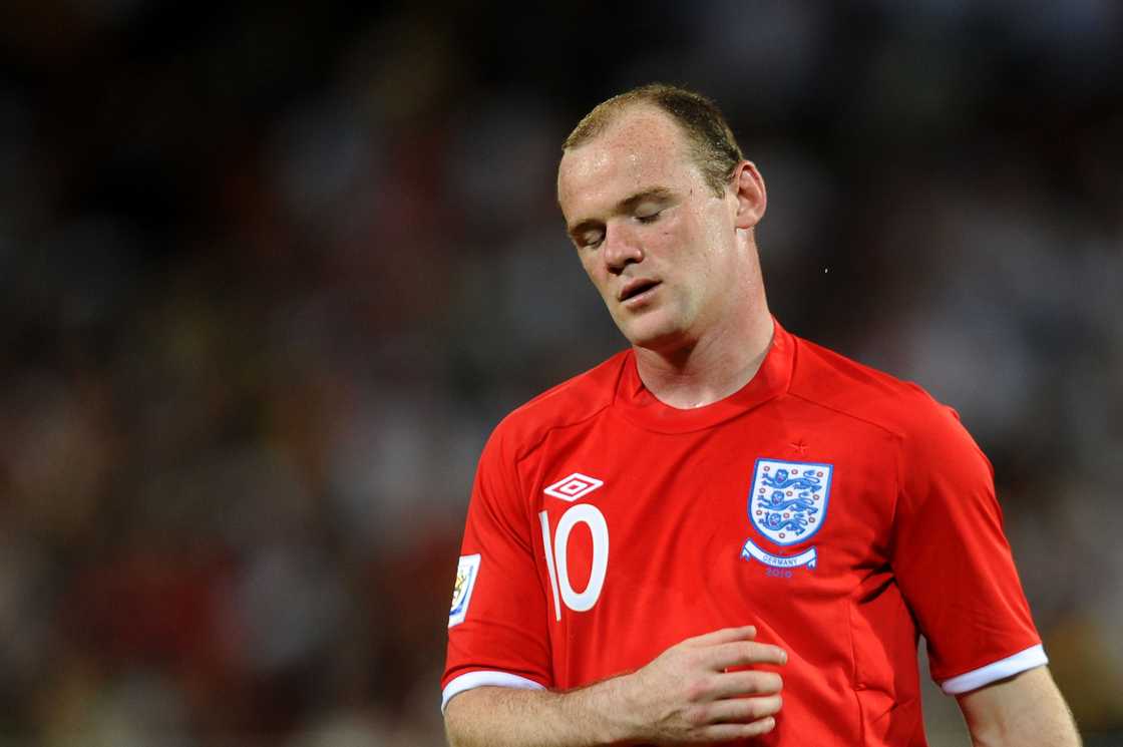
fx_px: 12468
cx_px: 562
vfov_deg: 3.4
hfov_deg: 5.2
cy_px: 374
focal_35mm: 400
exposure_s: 1/800
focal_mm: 400
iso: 1000
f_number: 2.8
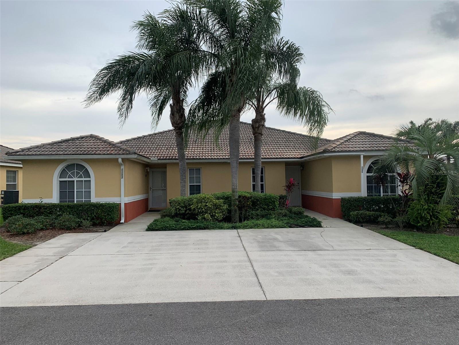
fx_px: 345
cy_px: 172
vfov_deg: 53.1
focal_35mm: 26
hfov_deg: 67.3
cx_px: 230
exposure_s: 1/1021
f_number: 1.8
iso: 25
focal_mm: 4.25
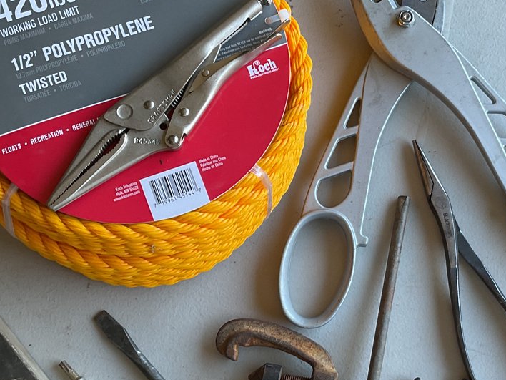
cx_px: 335
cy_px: 240
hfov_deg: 31.0
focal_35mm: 62
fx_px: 906
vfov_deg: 23.6
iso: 32
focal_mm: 3
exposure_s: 1/60
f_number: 1.8
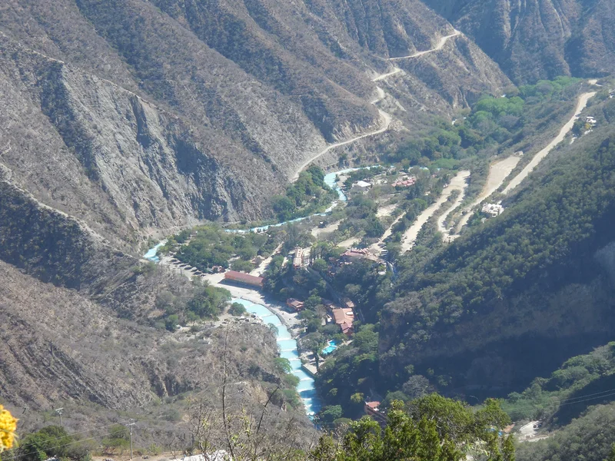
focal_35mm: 93
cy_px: 230
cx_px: 308
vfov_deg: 15.9
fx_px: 1652
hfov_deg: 21.1
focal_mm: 16.5
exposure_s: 1/500
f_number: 4.6
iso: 125
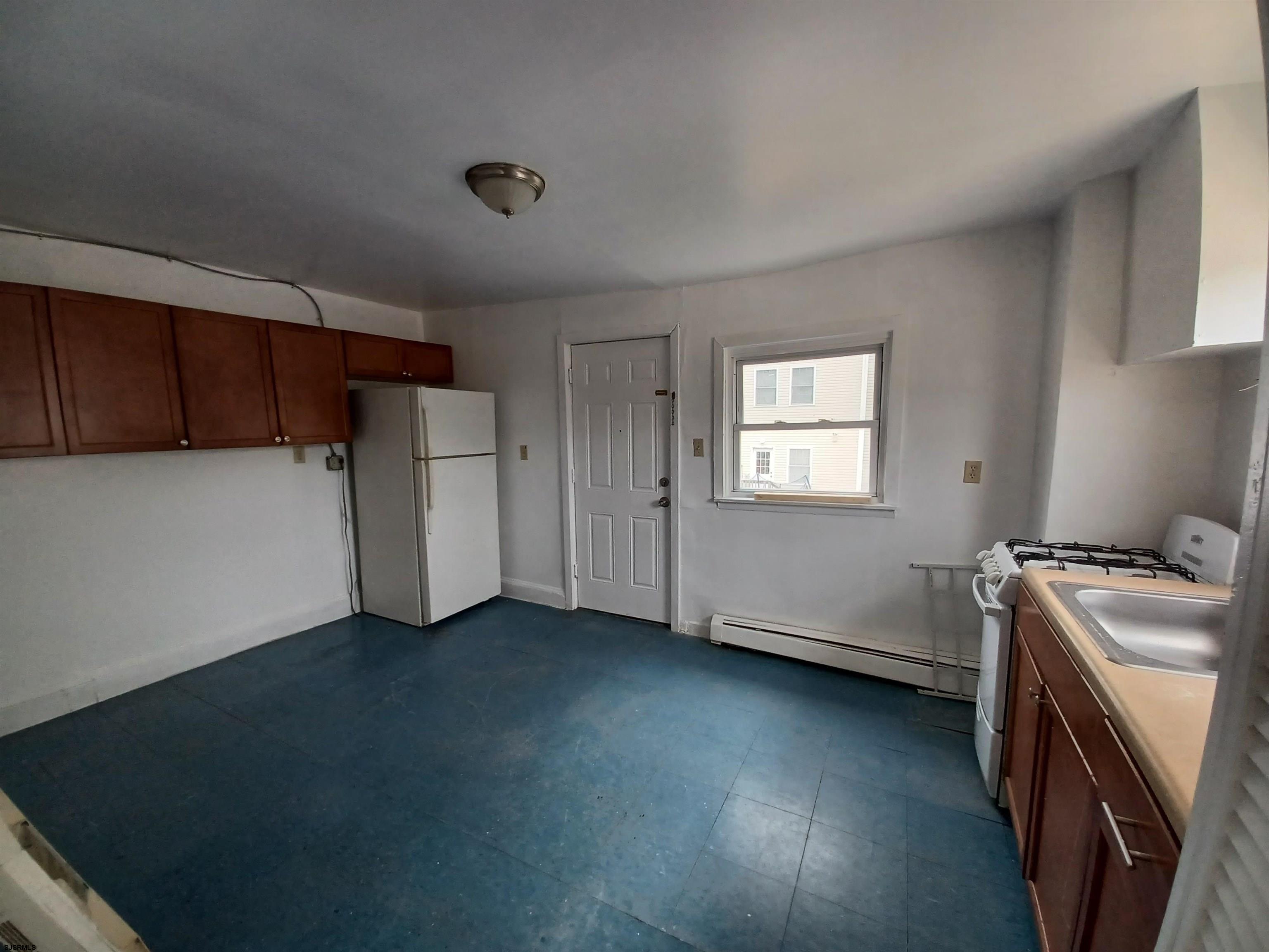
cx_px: 634
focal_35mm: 13
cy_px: 476
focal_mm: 1.42
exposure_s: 1/100
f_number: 2.2
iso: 64
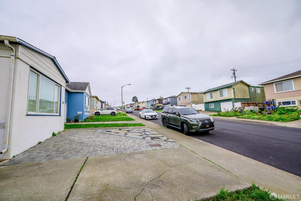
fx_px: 117
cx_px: 150
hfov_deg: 104.3
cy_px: 100
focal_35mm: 14
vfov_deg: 81.2
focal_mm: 14
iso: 200
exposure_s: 1/320
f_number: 8
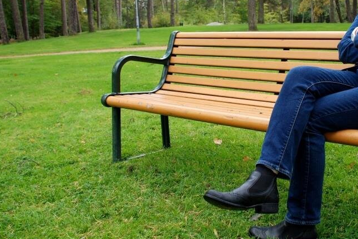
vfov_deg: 27.9
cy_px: 77
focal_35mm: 48
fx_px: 478
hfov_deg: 40.5
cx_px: 240
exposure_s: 1/80
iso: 200
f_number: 4.5
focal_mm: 20
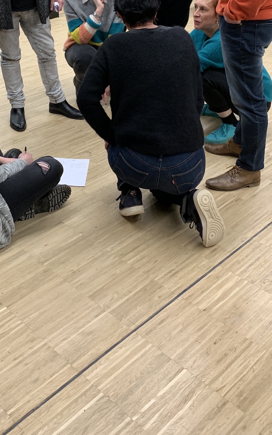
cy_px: 95
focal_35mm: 45
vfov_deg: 42.6
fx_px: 534
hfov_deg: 28.2
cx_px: 67
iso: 125
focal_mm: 4.25
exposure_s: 1/60
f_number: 1.8
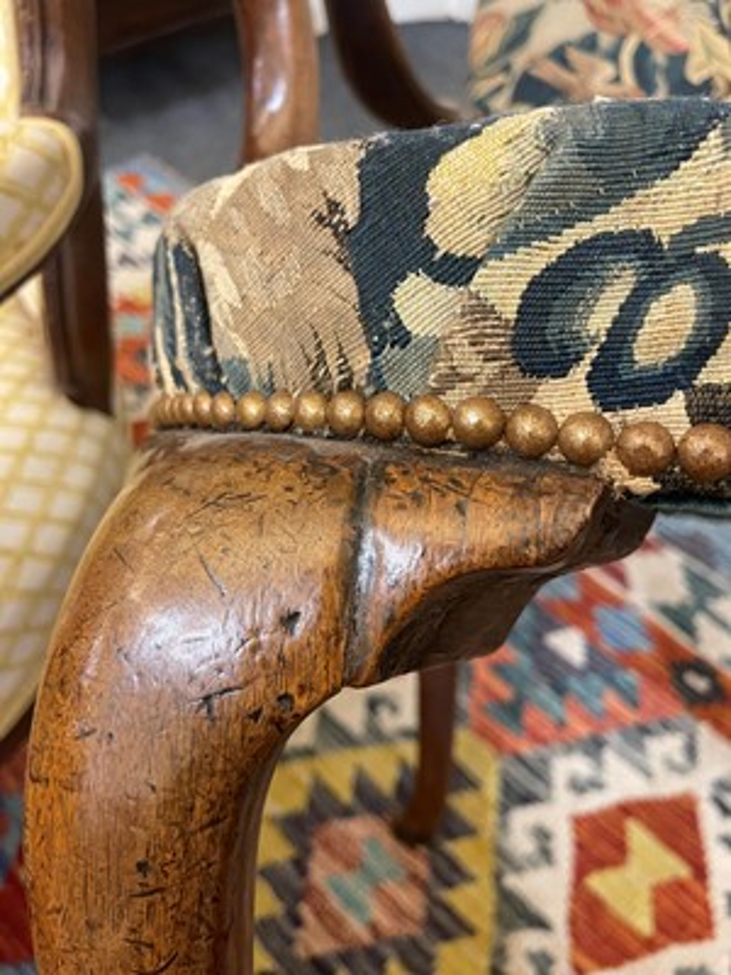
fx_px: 704
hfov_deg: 54.9
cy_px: 488
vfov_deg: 69.4
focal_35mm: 25
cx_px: 366
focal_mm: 5.1
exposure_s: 1/50
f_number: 1.6
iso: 320
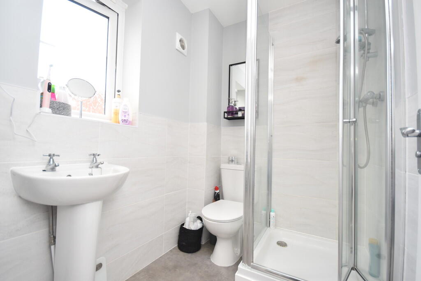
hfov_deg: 100.4
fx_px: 175
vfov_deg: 77.3
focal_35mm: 15
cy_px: 140
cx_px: 210
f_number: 5
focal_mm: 10
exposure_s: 1/200
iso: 500
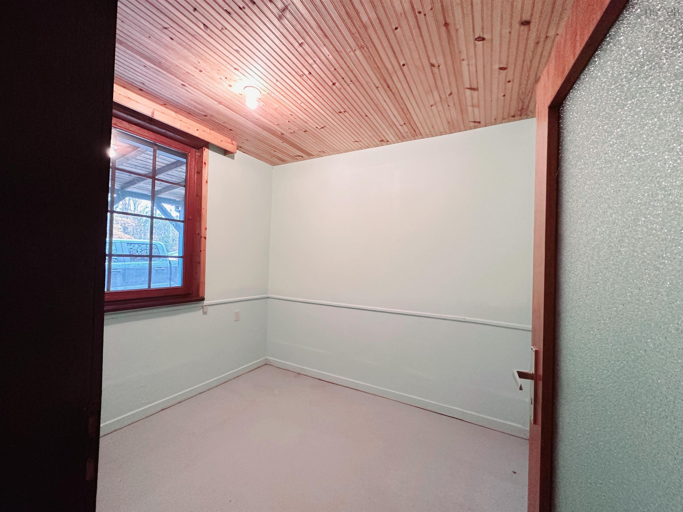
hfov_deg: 102.1
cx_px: 342
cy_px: 256
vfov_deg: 85.7
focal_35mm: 14
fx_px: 276
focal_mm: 2.22
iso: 320
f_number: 2.2
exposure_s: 1/60.2
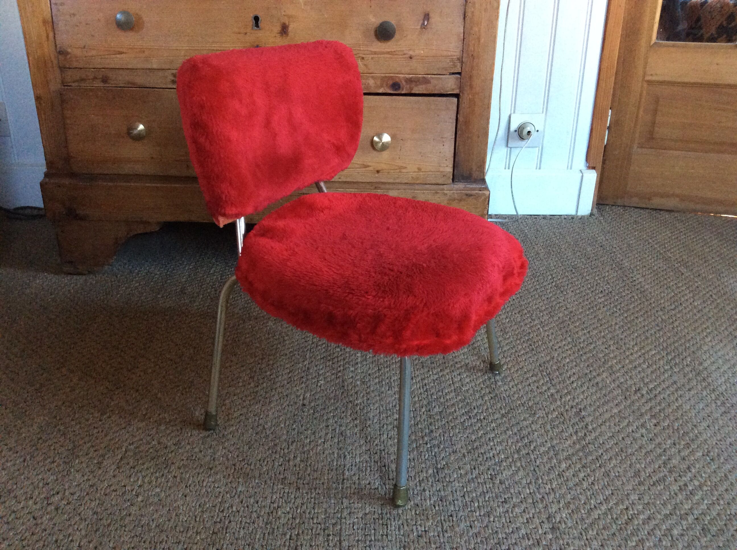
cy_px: 275
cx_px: 368
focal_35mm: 32
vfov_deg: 44.1
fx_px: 680
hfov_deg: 56.9
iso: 250
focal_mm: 3.3
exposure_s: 1/25
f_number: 2.4
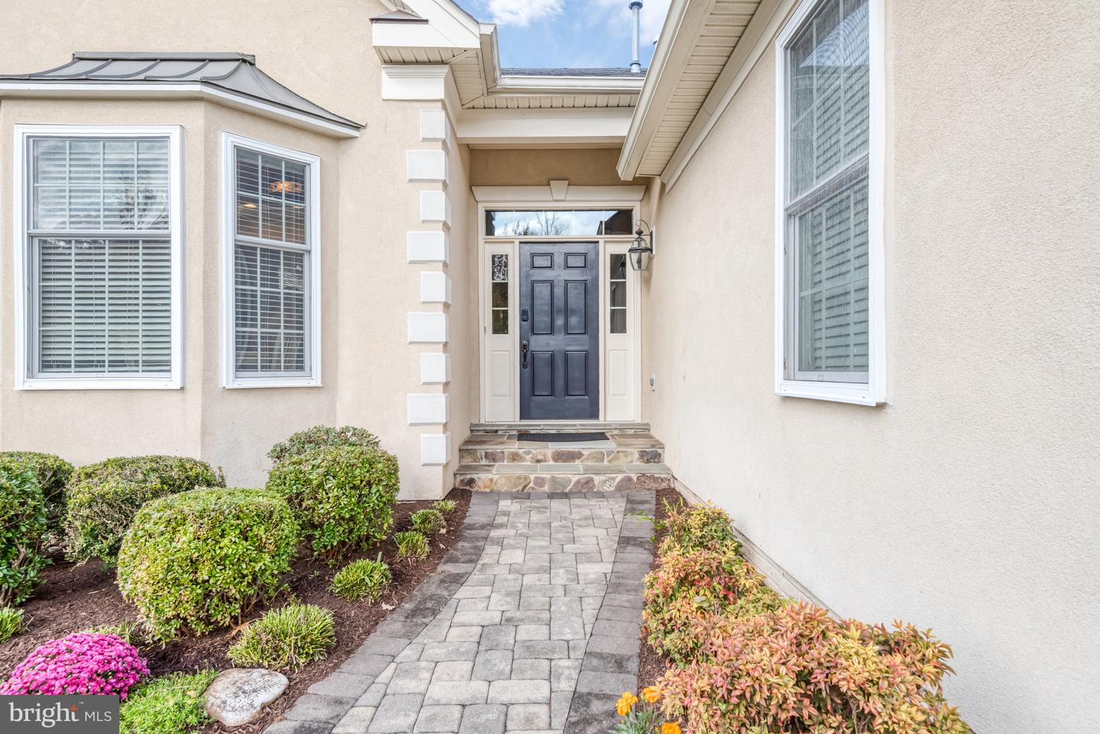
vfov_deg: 64.6
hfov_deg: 86.9
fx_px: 581
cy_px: 367
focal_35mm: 19
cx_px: 550
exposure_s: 1/320
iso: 400
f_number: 8
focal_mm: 19
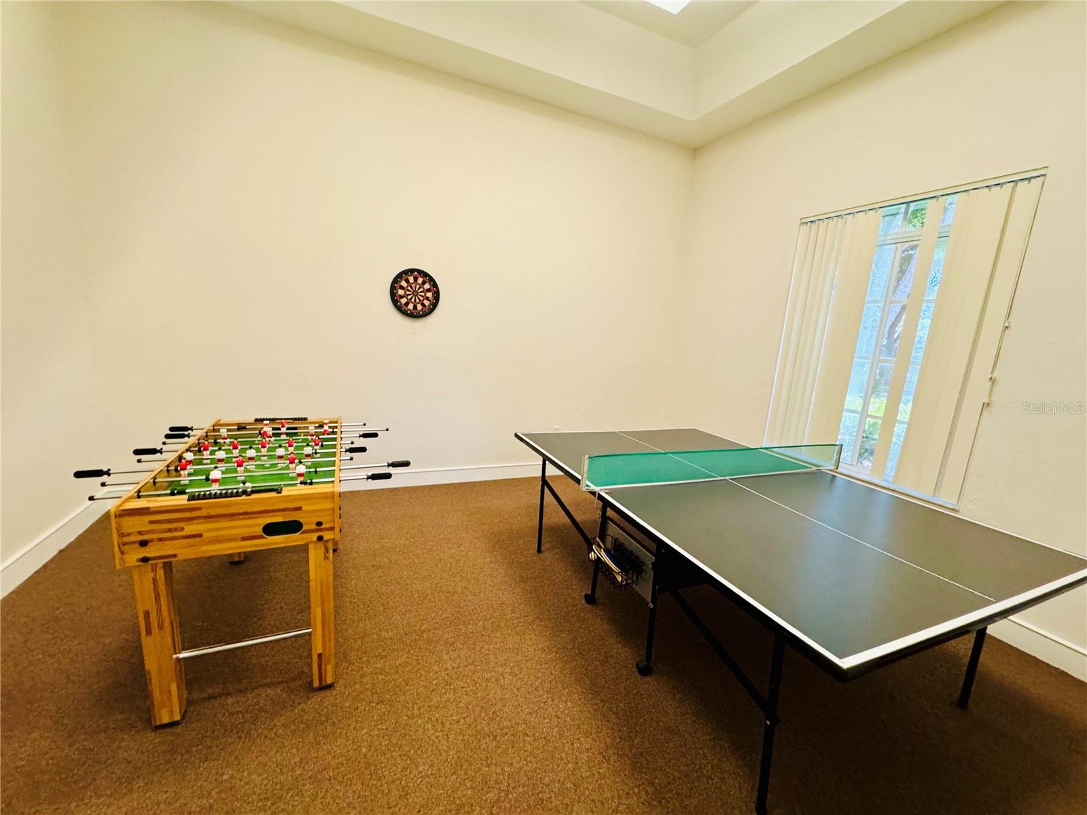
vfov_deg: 85.7
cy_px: 408
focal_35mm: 14
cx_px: 544
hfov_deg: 102.1
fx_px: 440
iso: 250
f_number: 2.2
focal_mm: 2.22
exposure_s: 1/60
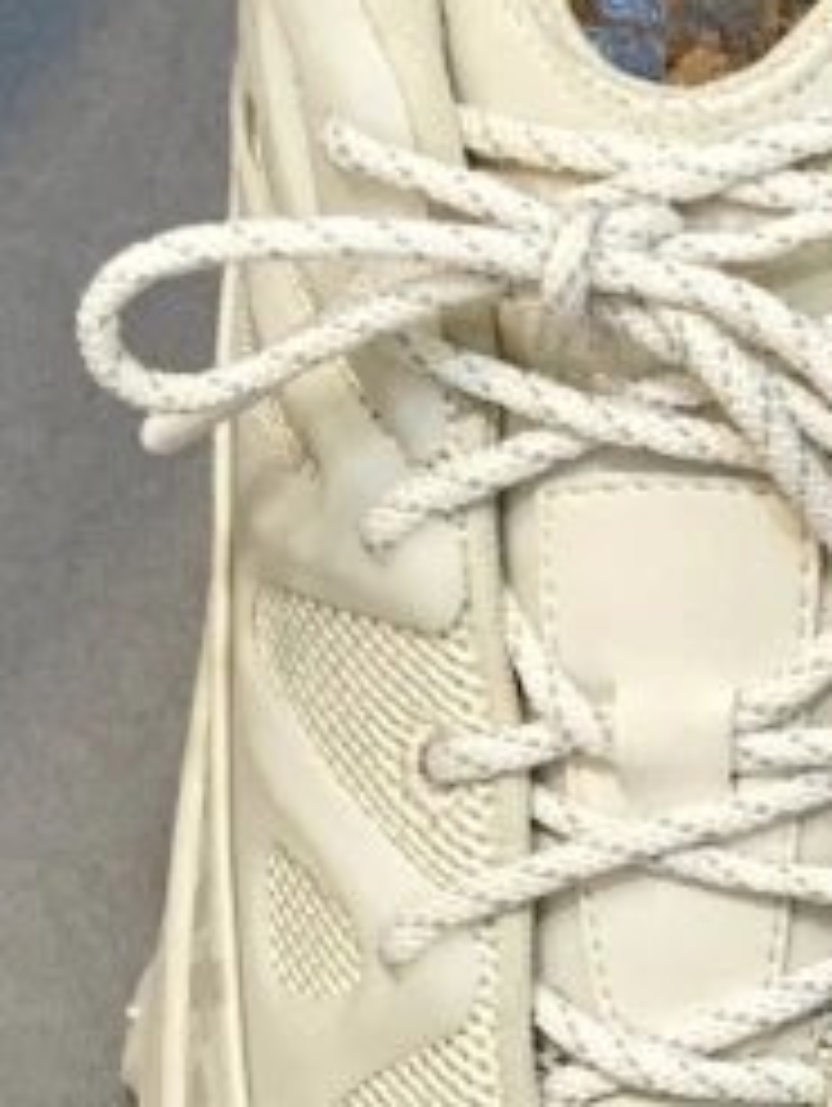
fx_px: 9725
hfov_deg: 4.9
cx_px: 1169
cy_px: 891
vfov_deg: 6.5
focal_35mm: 304
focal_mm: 6
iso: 100
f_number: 2
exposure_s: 1/100
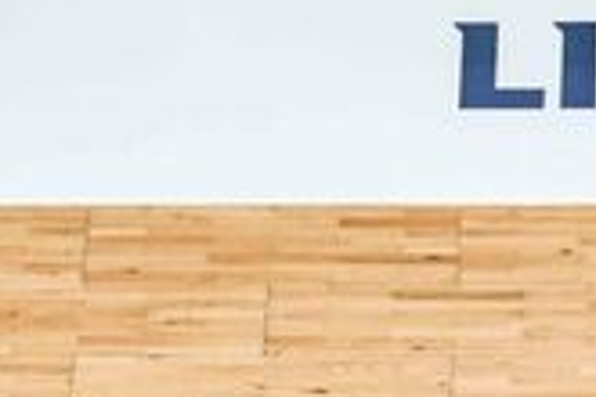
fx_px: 6870
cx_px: 11
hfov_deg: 5.0
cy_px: 1168
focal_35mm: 415
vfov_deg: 3.2
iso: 2500
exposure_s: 1/2000
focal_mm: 70
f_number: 2.8
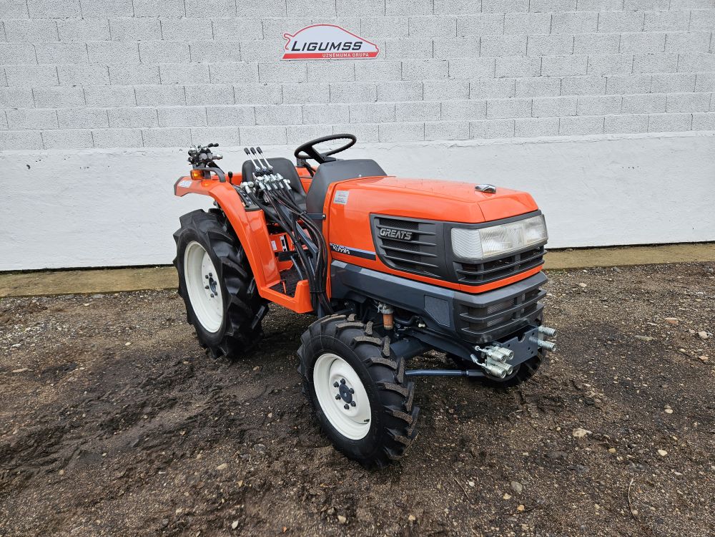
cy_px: 268
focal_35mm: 23
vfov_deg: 58.9
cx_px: 358
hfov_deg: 73.9
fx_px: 475
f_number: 1.8
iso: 50
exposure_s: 1/180
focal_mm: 5.4
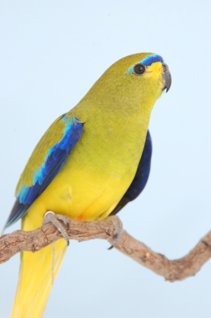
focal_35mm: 300
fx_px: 2643
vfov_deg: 6.9
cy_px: 159
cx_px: 106
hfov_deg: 4.6
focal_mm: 200
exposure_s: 1/500
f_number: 11
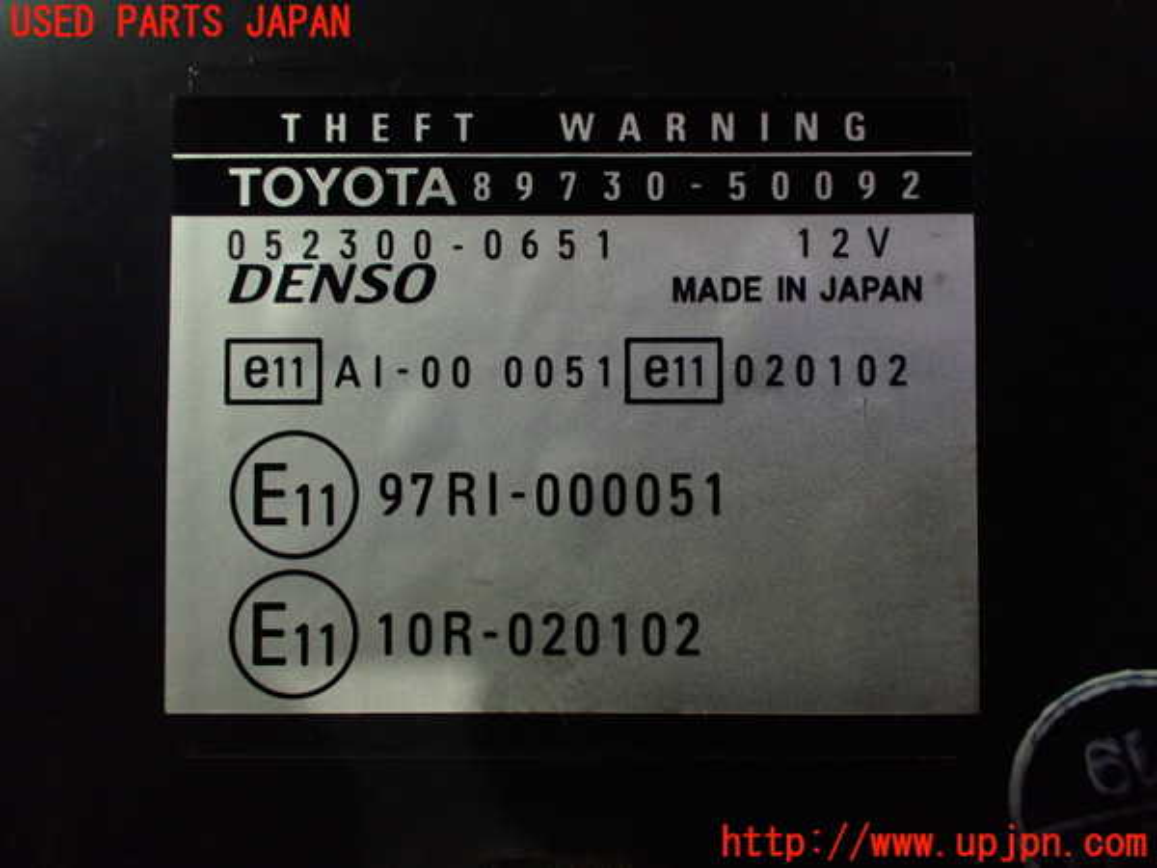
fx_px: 1003
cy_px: 434
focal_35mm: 30
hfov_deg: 60.0
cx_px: 578
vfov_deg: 46.8
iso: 800
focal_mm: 5.4
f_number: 2.3
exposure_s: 1/100
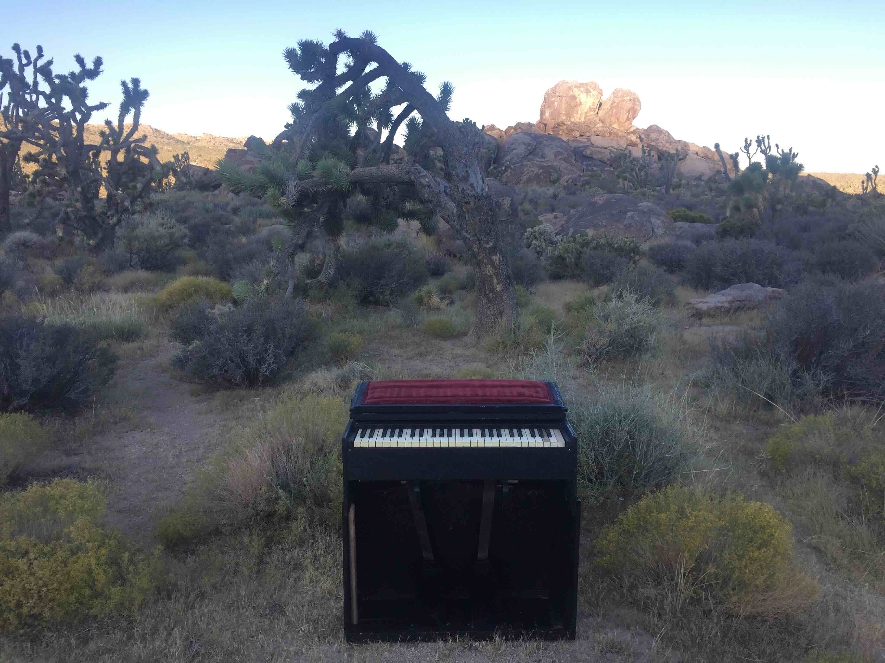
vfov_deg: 48.2
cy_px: 332
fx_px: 741
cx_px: 442
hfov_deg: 61.7
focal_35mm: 29
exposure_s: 1/638
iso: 32
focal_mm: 4.15
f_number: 2.2
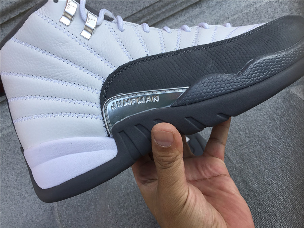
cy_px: 114
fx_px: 272
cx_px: 152
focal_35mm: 31
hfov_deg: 58.4
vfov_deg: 45.4
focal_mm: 3.3
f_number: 2.4
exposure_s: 1/390
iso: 25
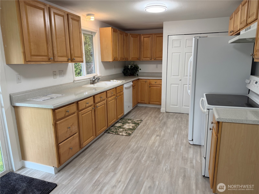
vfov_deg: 56.8
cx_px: 130
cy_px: 97
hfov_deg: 71.6
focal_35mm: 24
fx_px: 180
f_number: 1.78
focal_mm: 6.76
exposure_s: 1/120
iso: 125
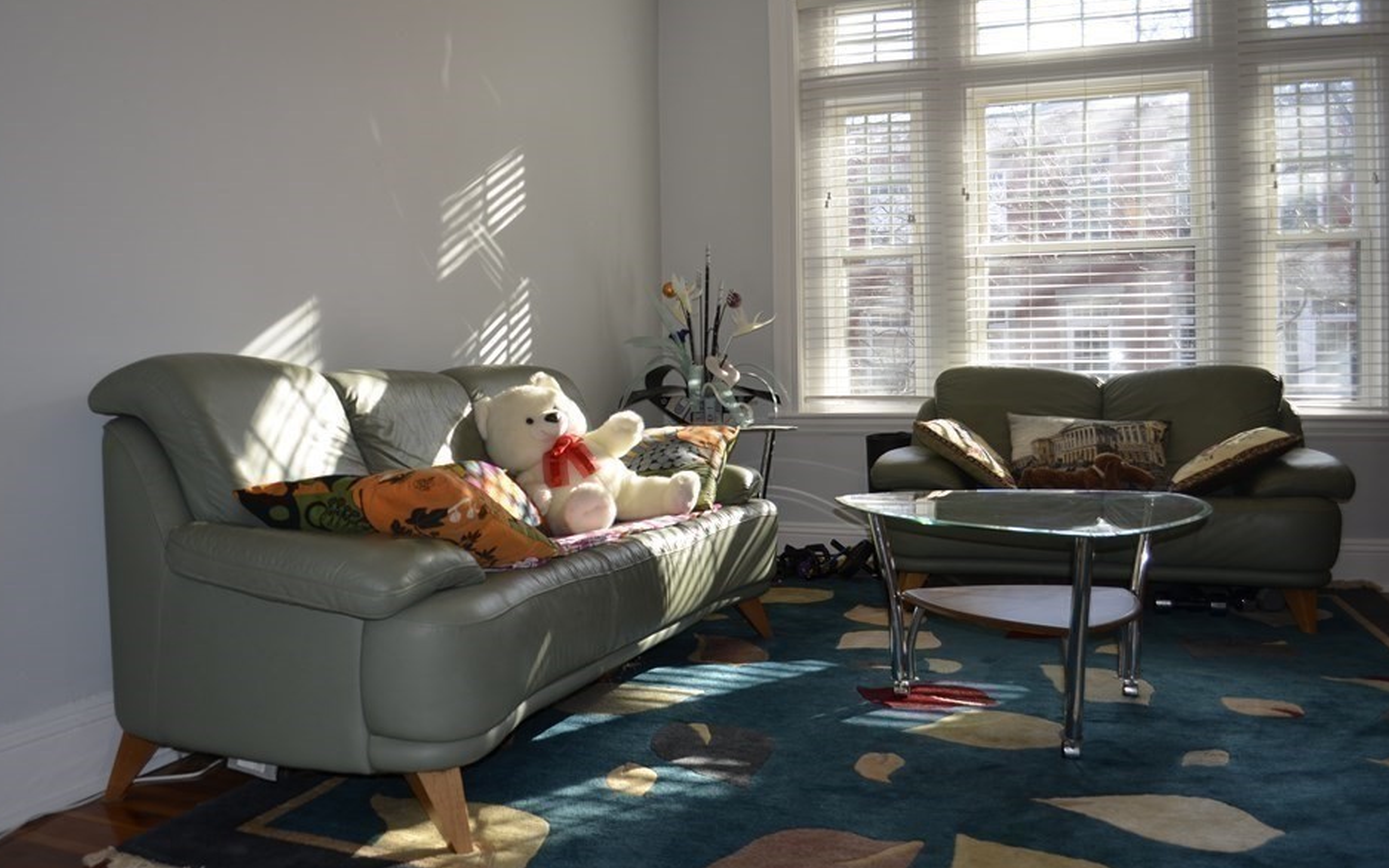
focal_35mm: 30
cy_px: 400
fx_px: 1136
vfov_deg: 41.8
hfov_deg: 62.8
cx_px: 645
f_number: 3.5
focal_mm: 18
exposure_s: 1/160
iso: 200
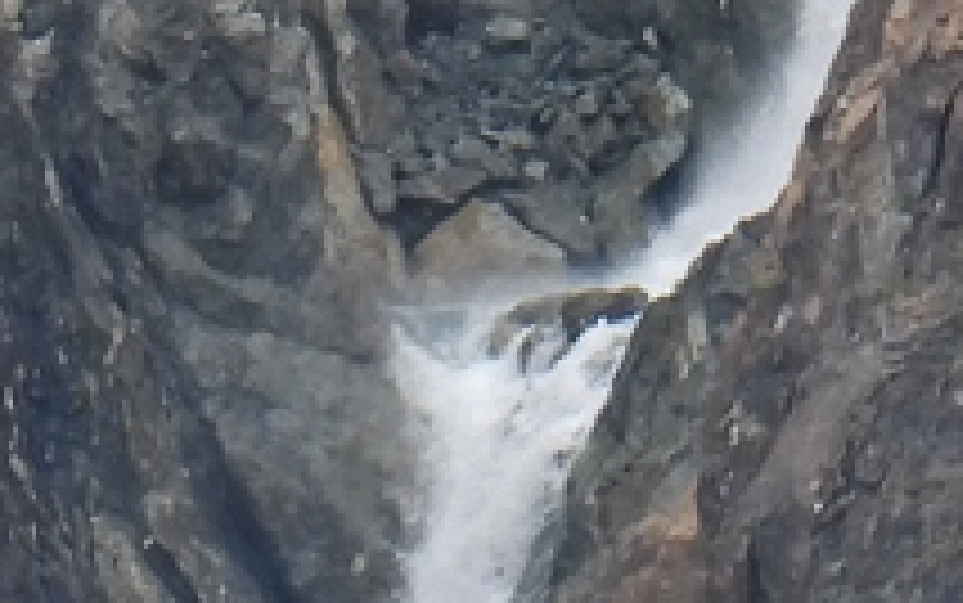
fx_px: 91459
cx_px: 338
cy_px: 2079
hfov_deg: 0.6
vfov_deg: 0.4
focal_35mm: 3483
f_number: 5
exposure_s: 1/250
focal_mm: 98.1
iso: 200
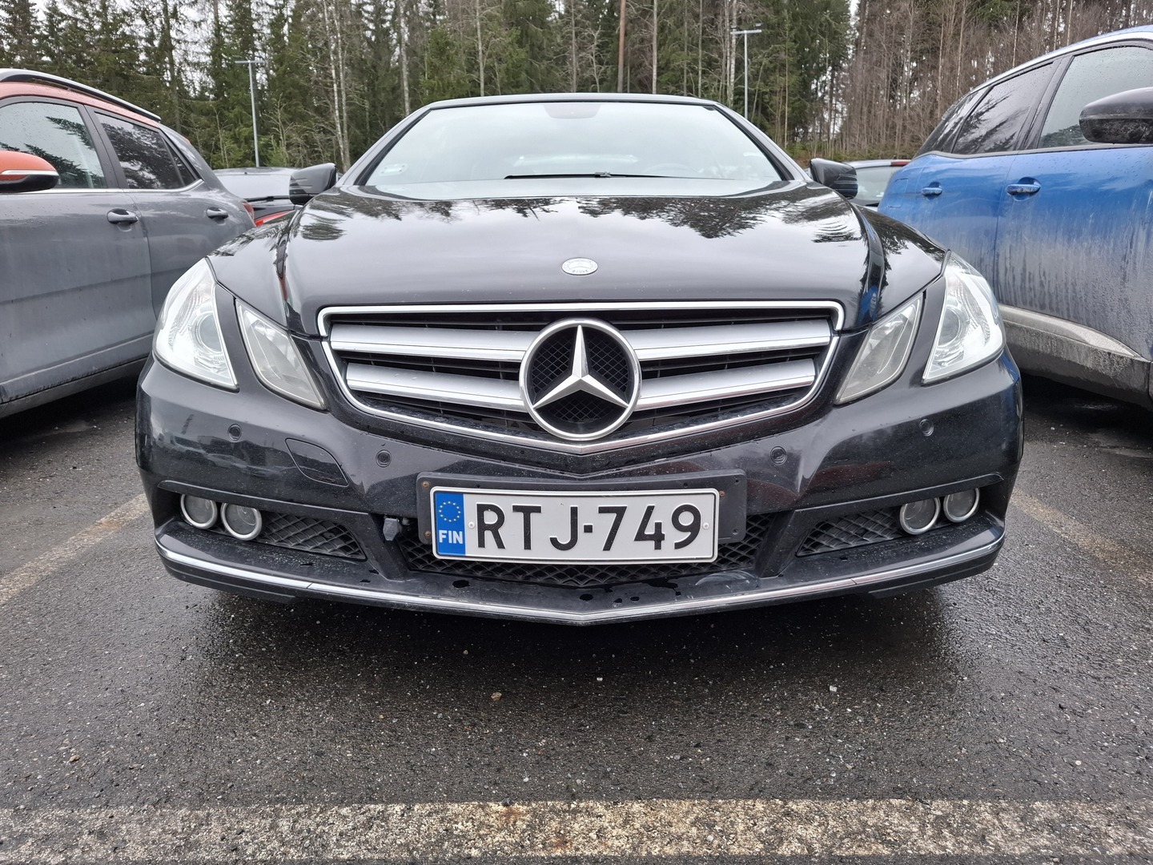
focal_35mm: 23
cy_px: 432
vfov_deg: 58.9
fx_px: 766
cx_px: 576
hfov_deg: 73.9
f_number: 1.8
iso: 50
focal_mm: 5.54
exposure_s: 1/127
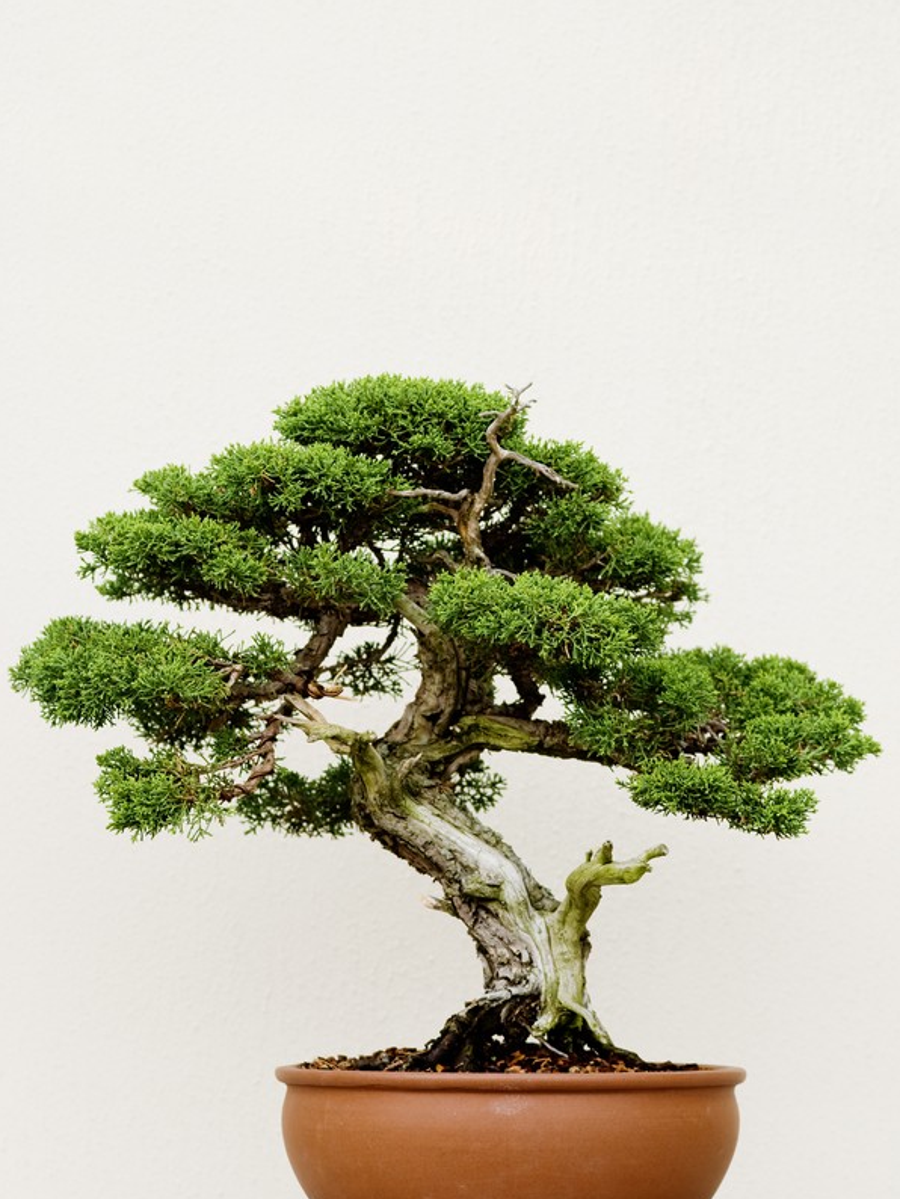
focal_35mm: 172
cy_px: 578
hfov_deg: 8.7
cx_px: 450
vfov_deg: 11.5
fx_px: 5944
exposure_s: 1/40
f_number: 4
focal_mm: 105
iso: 100
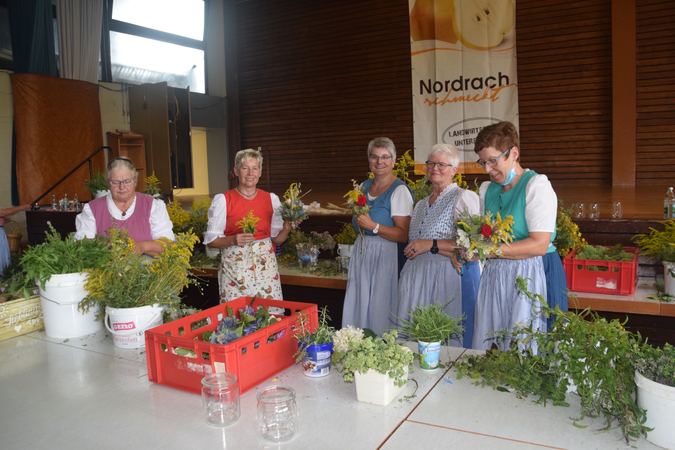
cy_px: 225
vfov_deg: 43.6
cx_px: 338
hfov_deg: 61.9
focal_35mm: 30
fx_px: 562
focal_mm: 20
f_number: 5.6
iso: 720
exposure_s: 1/125
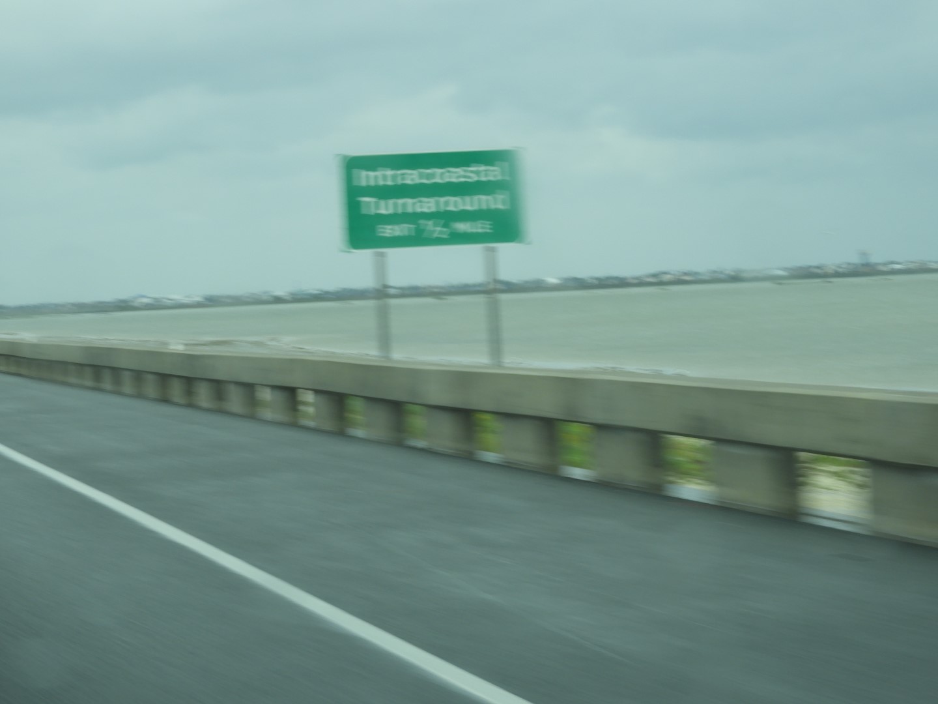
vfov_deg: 11.9
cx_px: 469
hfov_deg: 15.8
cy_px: 352
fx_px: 3387
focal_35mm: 125
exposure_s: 1/80
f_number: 5
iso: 100
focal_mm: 22.4
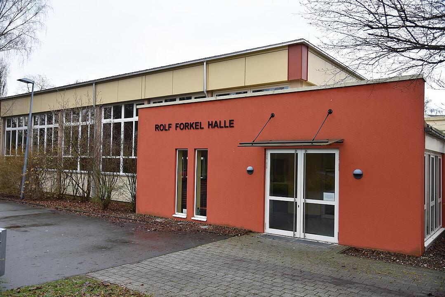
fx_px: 383
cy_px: 148
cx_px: 222
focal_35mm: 31
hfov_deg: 60.3
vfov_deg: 42.4
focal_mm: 31
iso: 800
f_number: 4
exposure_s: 1/640
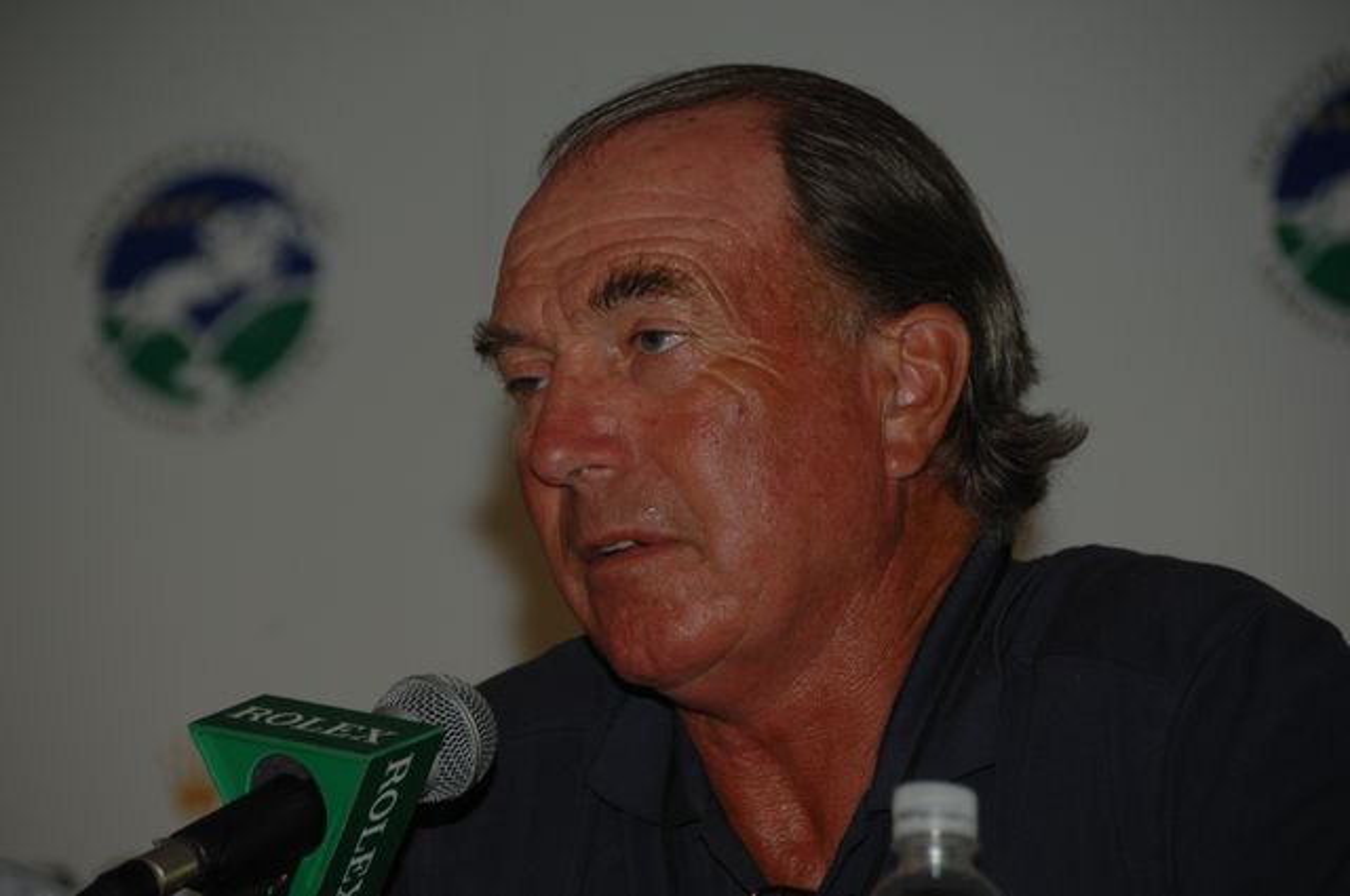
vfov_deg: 4.6
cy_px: 448
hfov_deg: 6.9
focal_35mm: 300
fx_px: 11236
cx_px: 675
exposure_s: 1/125
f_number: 5.6
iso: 200
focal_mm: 200
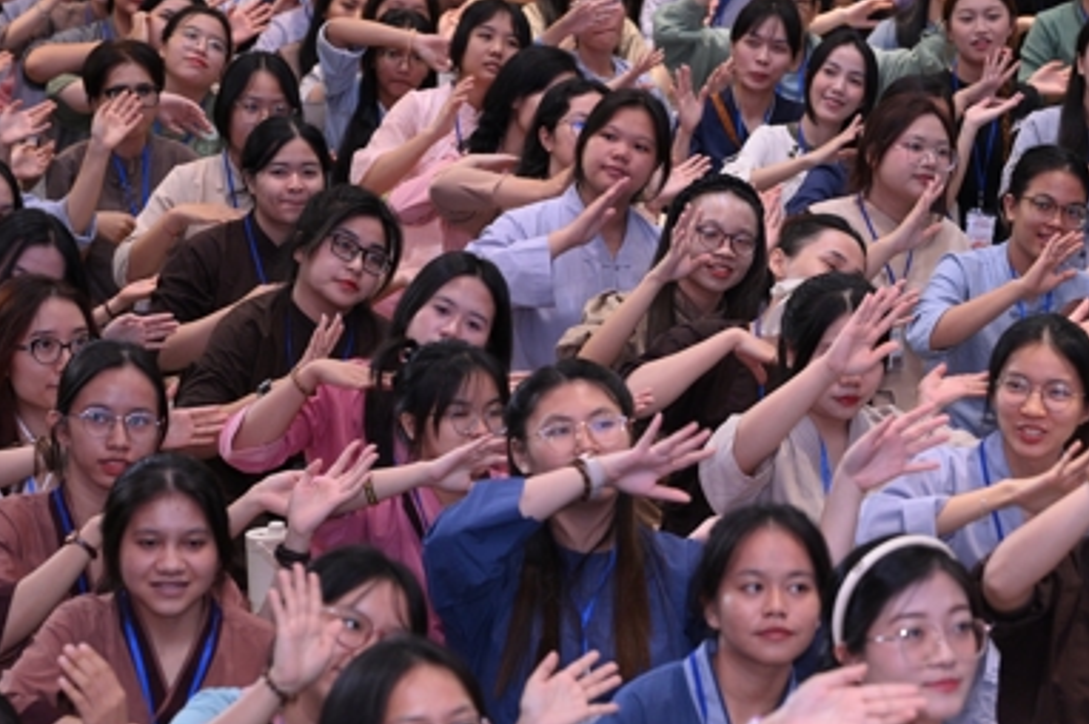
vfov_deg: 10.9
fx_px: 3808
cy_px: 318
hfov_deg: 16.3
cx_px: 624
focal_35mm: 126
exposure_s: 1/160
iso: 2000
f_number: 4
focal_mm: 74
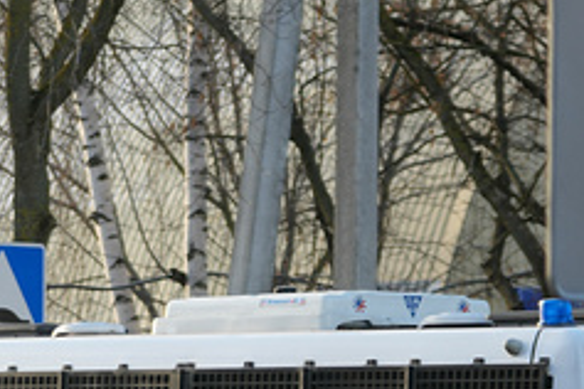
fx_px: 5531
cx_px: -25
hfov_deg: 6.0
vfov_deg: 4.0
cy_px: 526
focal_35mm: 341
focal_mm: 79
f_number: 2.8
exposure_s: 1/400
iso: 200
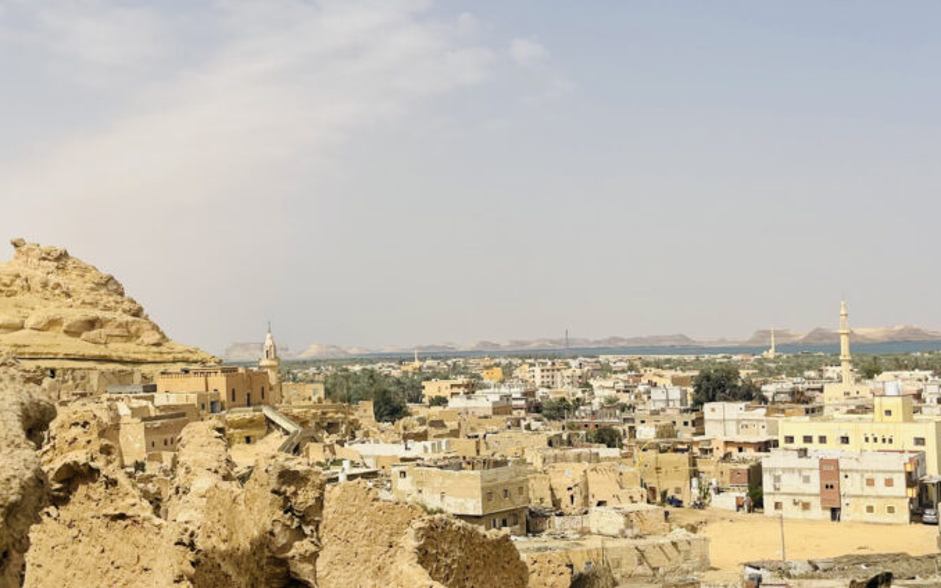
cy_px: 311
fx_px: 1026
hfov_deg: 49.0
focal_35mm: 40
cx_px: 384
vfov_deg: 32.0
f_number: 1.6
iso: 32
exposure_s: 1/7937
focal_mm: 5.1
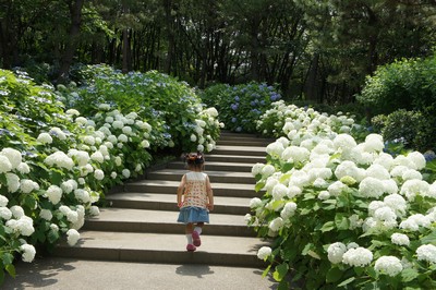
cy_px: 145
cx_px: 218
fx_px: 545
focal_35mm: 45
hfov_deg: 43.6
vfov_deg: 29.8
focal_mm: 30
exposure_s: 1/250
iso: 200
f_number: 8
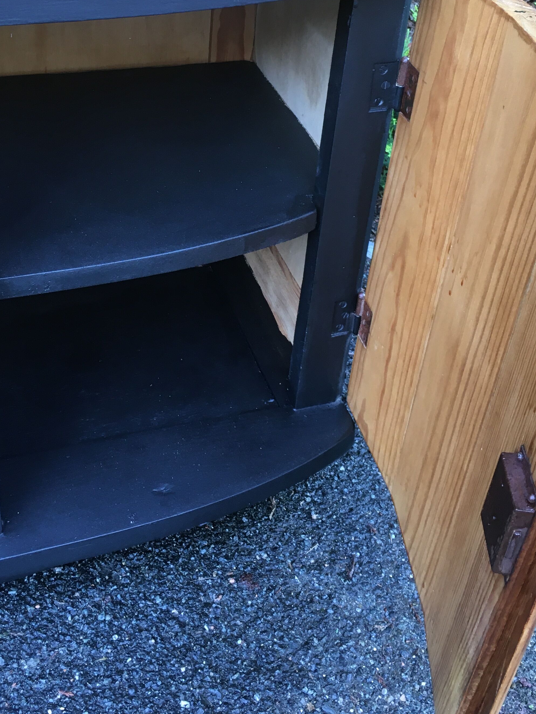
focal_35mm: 44
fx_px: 908
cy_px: 207
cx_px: 214
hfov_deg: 32.8
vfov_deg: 42.0
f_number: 2.2
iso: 40
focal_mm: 4.15
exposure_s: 1/33
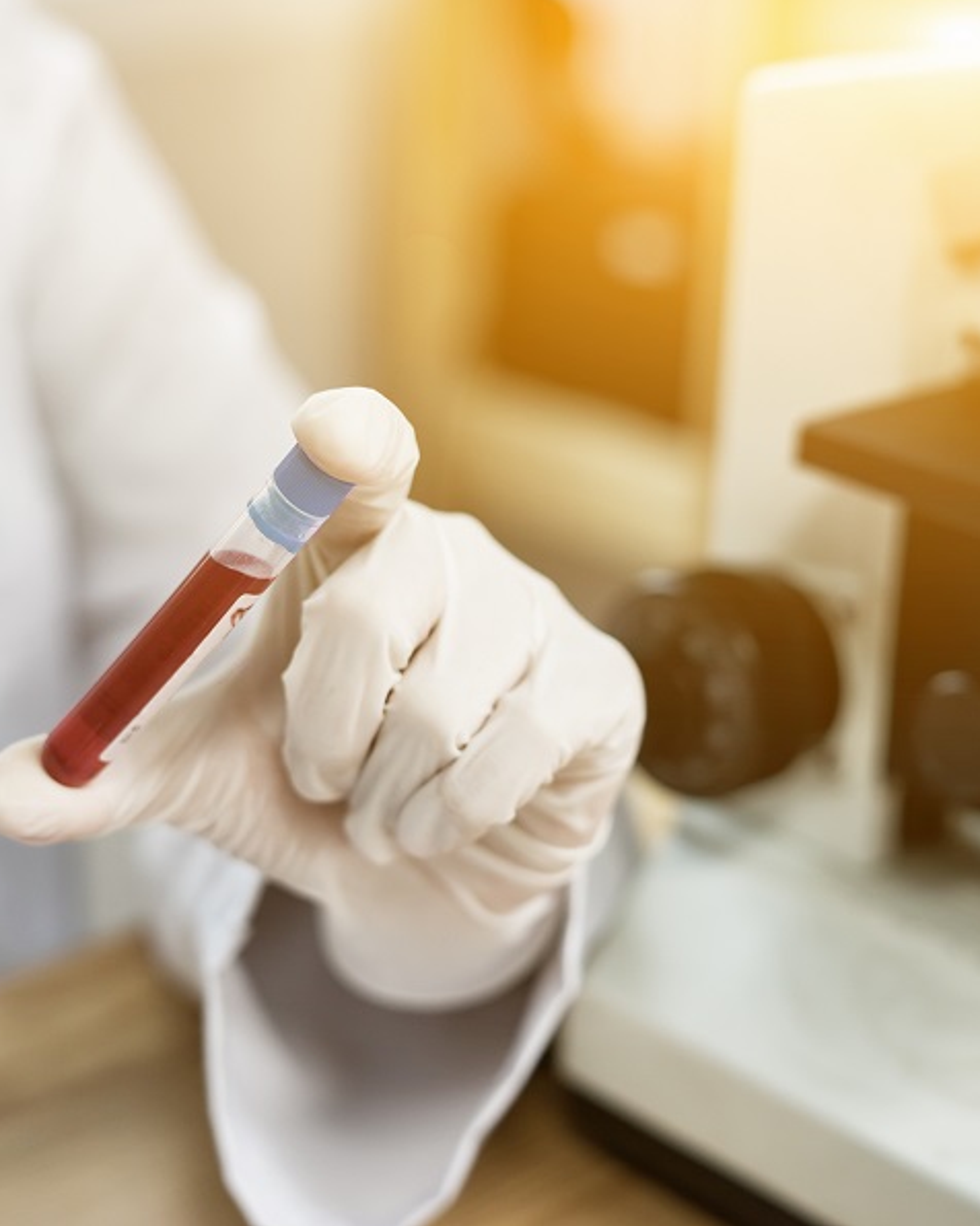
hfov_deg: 21.6
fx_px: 2574
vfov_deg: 26.8
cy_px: 610
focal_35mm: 71
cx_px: 531
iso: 400
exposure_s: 1/400
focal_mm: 50
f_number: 2.8
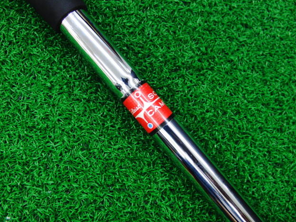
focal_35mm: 38
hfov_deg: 49.0
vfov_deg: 37.7
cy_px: 109
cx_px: 144
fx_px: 325
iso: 400
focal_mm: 6.42
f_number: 3.6
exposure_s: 1/40
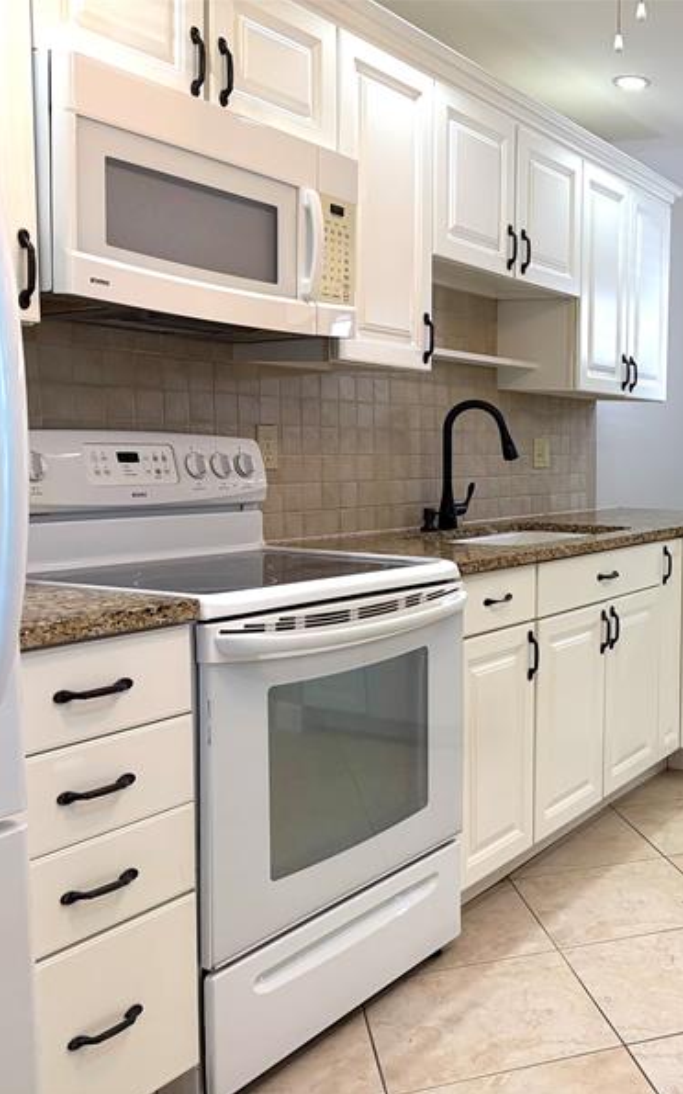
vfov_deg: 52.8
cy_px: 549
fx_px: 1103
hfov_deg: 31.5
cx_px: 703
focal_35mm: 37
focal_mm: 5.96
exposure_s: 1/202
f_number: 1.6
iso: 125
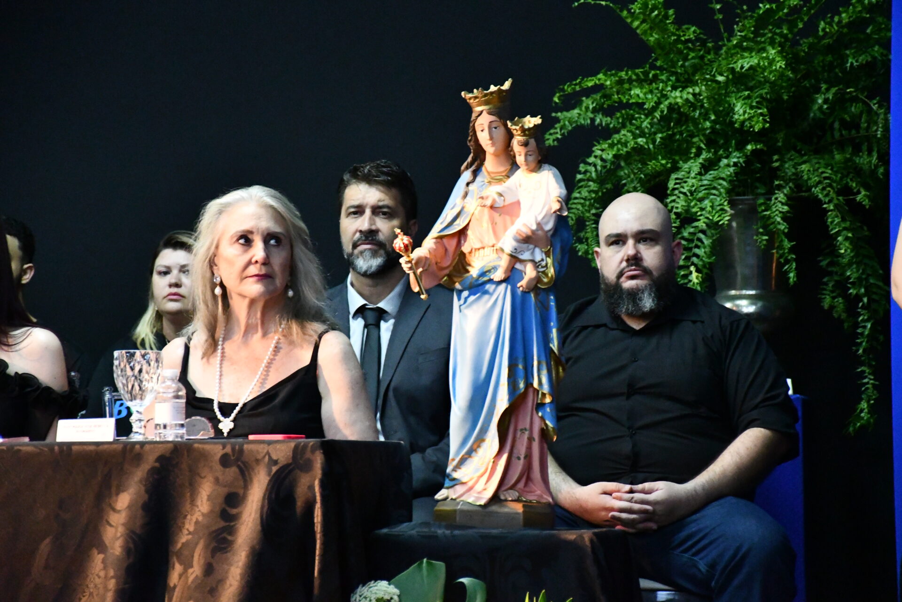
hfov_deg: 14.4
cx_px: 451
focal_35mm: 142
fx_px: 3558
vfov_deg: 9.7
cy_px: 301
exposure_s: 1/100
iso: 12800
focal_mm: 95
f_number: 5.3
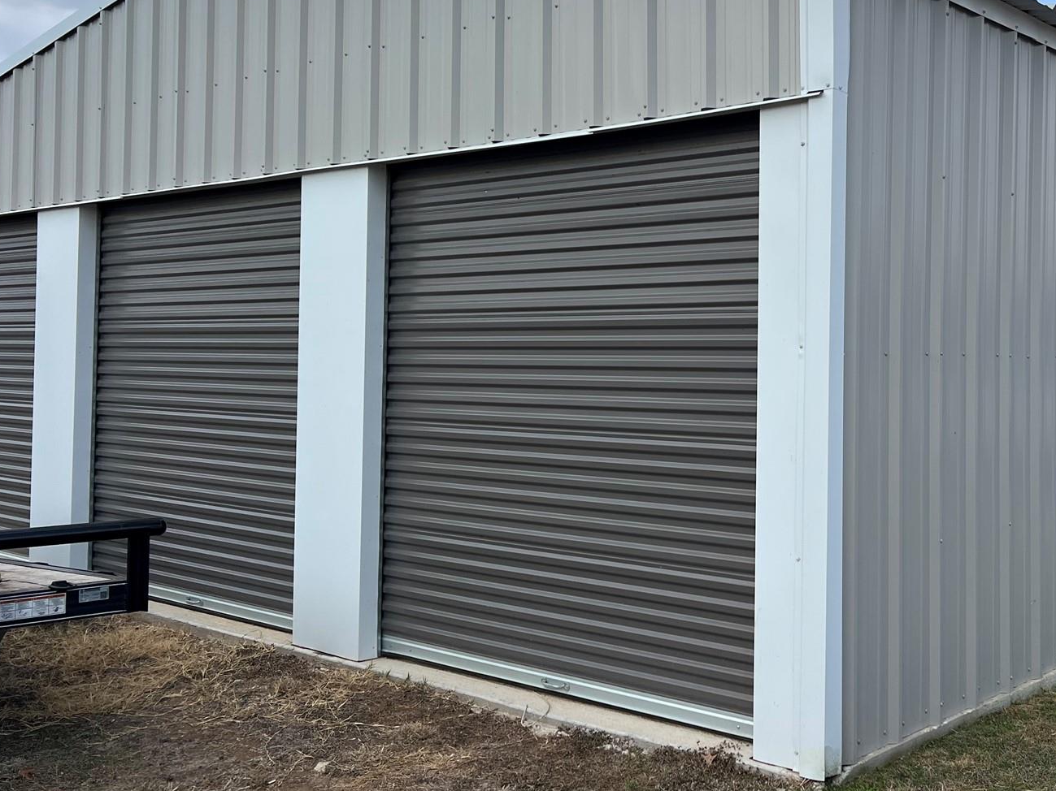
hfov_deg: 44.4
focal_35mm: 41
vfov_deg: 35.0
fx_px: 1251
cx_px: 781
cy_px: 299
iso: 50
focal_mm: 5.7
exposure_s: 1/3704
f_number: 1.5
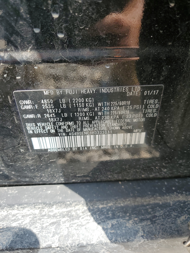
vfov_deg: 67.3
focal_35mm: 26
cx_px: 95
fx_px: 190
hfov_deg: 53.1
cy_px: 126
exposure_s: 1/556
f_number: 1.5
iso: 50
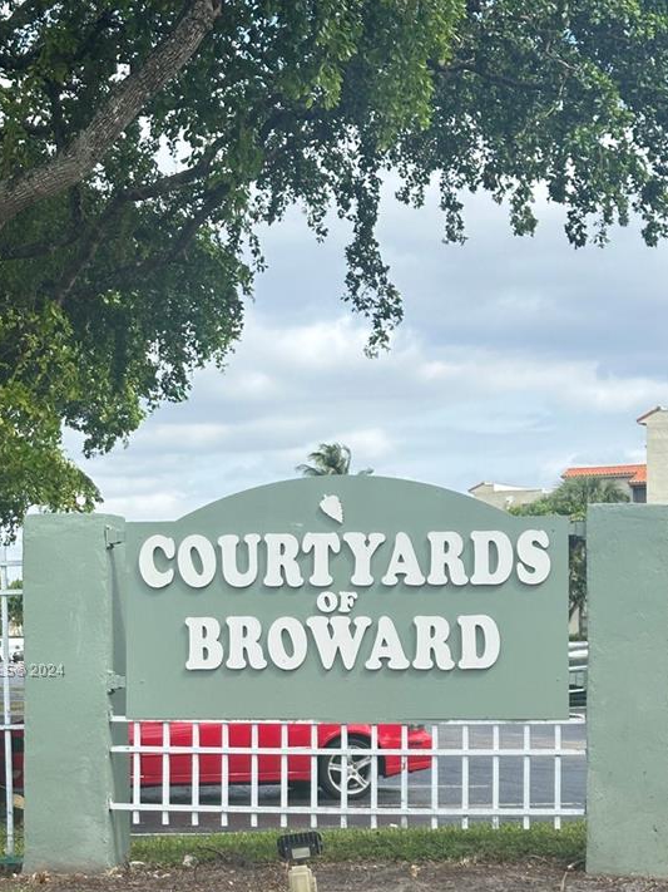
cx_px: 399
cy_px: 671
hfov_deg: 18.2
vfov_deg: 23.9
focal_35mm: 81
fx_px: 2085
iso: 64
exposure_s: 1/1289
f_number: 1.78
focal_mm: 6.86
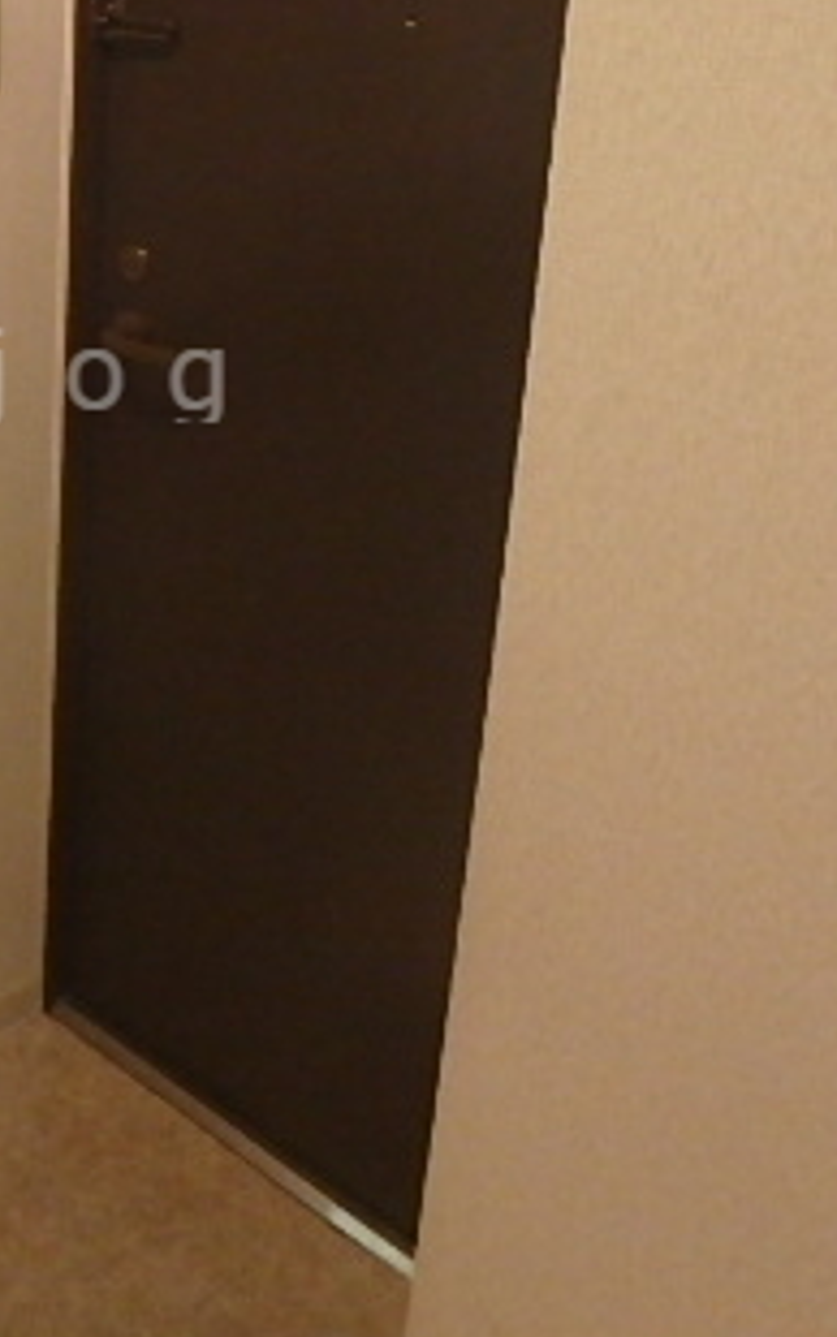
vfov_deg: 42.4
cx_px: -47
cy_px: 371
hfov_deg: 26.2
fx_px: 1677
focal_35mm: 46
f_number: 3.5
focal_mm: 3.7
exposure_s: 1/30
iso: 800
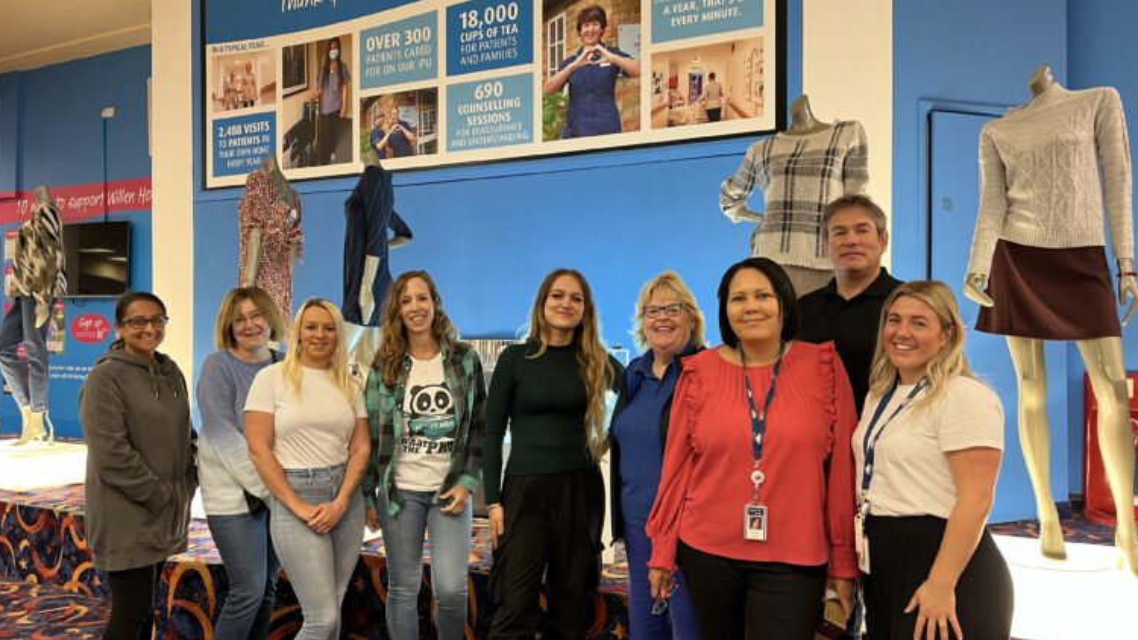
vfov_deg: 40.2
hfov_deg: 66.1
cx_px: 561
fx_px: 875
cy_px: 315
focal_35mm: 29
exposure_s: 1/50
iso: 250
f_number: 1.6
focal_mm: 5.1
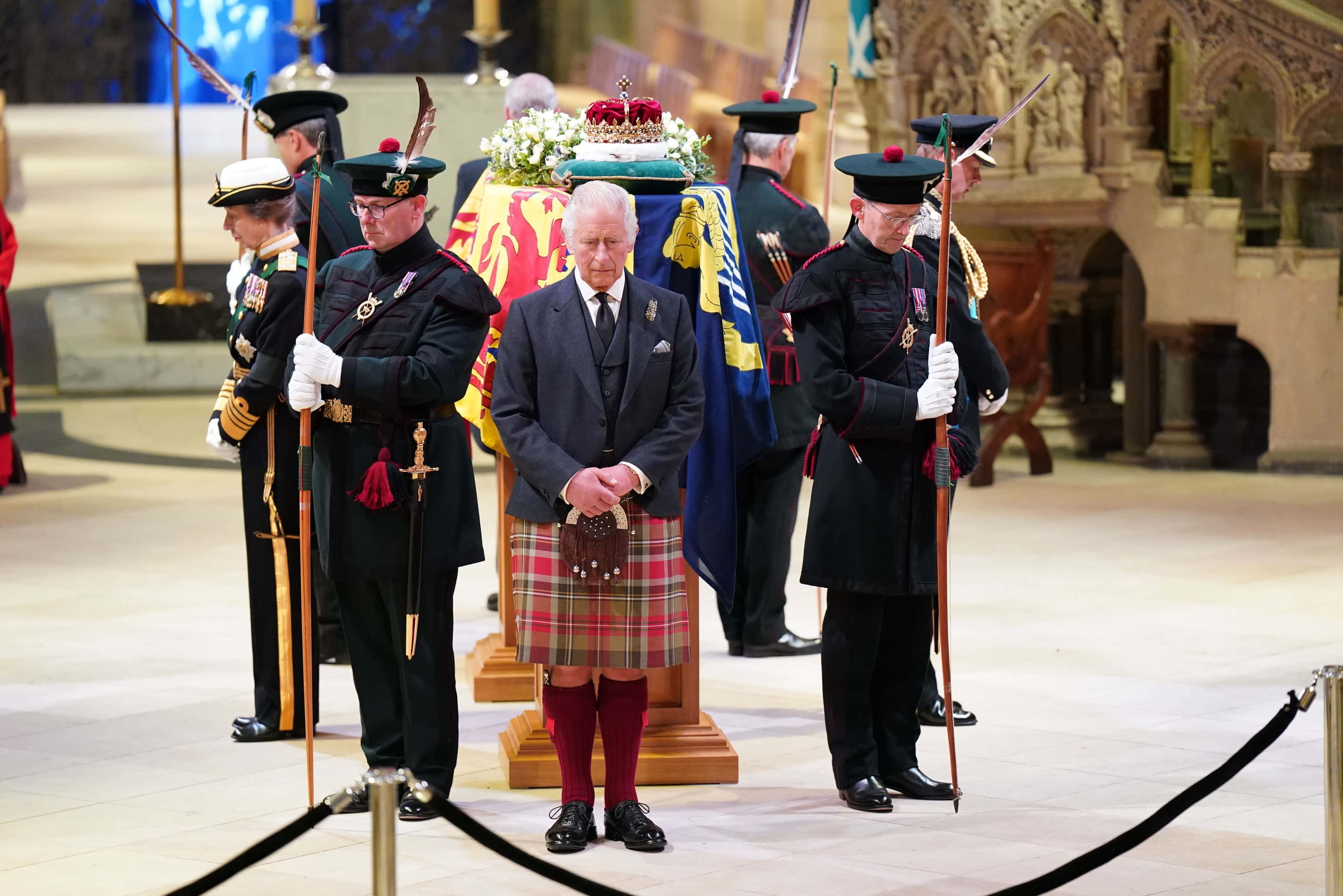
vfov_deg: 8.7
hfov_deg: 13.1
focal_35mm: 157
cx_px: 672
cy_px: 448
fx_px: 5856
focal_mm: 157
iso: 4000
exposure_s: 1/60
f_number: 2.8
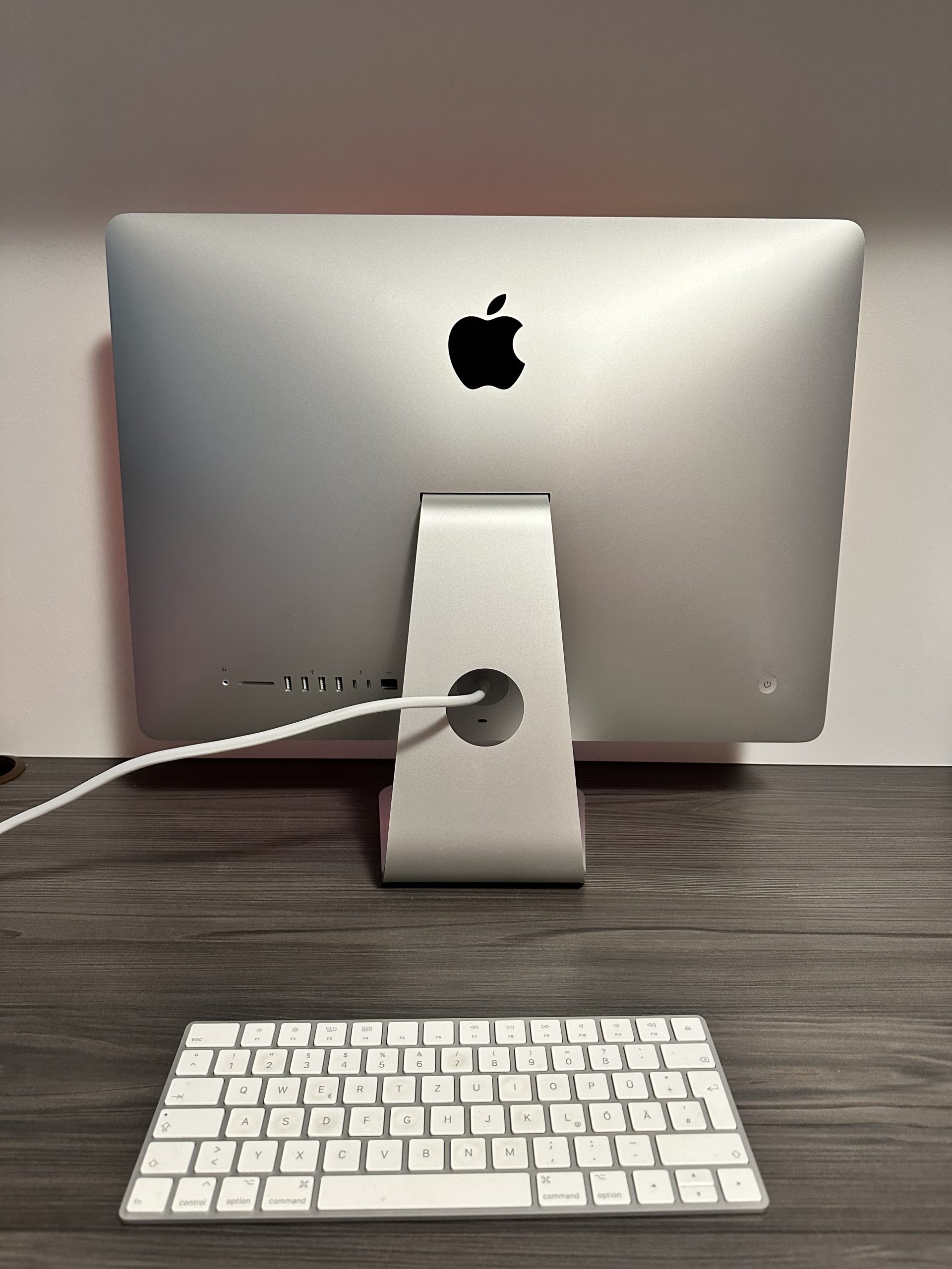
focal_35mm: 24
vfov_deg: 71.6
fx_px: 880
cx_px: 476
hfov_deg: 56.8
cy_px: 634
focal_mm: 6.86
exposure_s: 1/50
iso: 400
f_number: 1.78
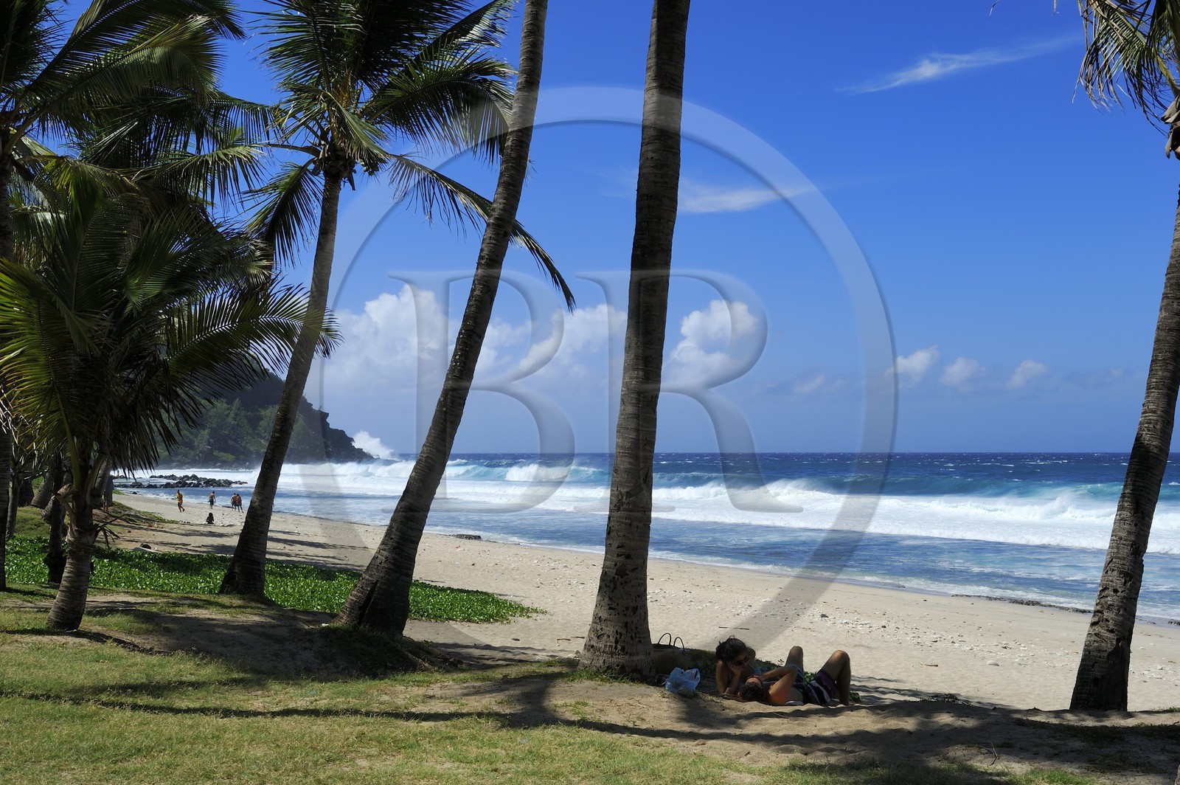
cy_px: 392
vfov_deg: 30.5
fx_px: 1441
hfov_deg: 44.5
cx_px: 590
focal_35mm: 44
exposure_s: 1/200
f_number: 16
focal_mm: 44
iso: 200
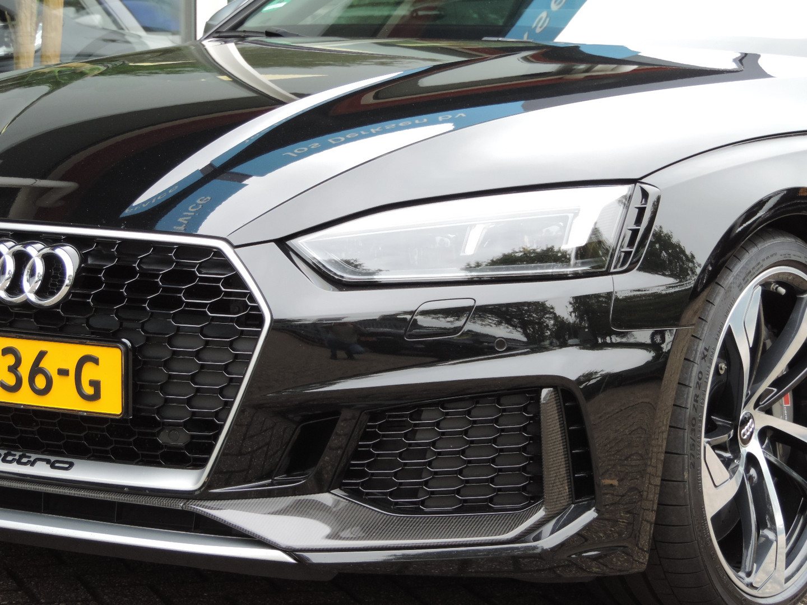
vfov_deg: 12.3
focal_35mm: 120
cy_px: 302
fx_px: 2798
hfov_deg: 16.4
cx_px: 404
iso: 200
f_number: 4.2
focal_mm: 21.4
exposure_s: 1/100
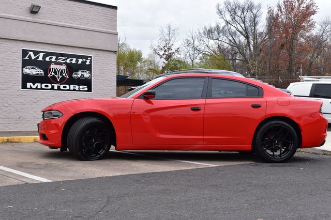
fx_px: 441
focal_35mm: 48
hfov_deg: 41.1
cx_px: 166
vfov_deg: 28.0
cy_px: 110
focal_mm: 32
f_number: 10
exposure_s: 1/200
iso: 400
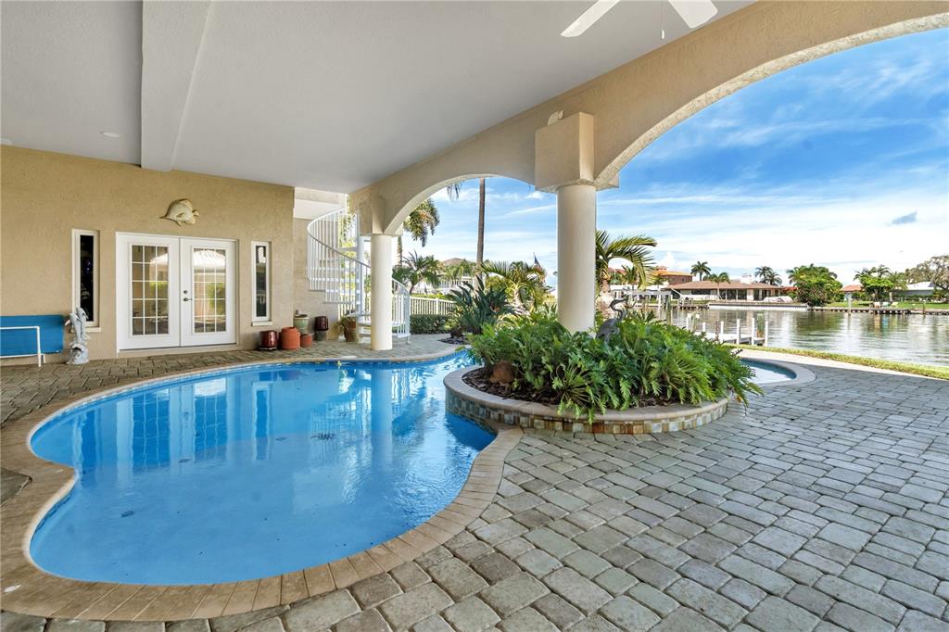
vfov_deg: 73.7
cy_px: 316
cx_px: 474
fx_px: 422
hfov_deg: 96.8
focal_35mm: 16
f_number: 9
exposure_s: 1/2000
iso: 640
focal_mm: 16
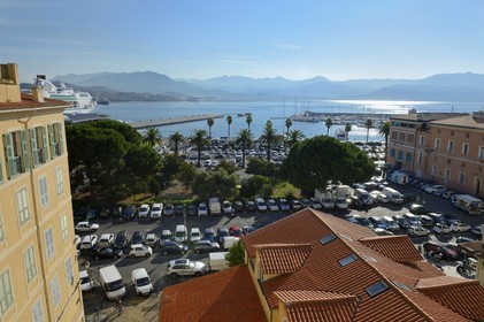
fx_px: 322
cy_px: 161
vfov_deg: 53.1
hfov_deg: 73.8
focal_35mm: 24
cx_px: 242
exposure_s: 1/200
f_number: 14
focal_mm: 24
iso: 200
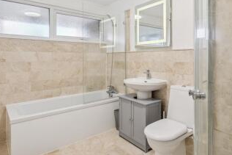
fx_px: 155
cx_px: 134
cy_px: 61
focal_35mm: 24
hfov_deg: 73.3
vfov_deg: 52.7
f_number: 5
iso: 640
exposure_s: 1/100
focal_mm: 16
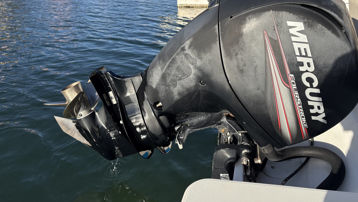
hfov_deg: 60.8
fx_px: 304
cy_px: 64
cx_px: 200
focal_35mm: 32
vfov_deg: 36.2
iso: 64
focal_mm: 5.96
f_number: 1.6
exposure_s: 1/2865
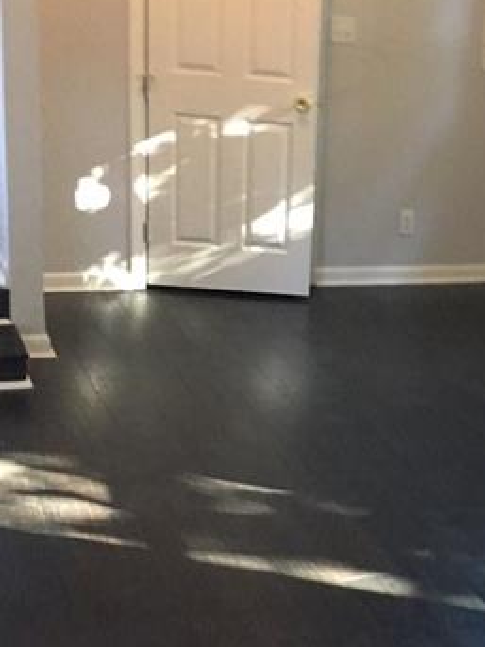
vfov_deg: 29.6
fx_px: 1215
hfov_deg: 21.8
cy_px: 440
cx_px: 483
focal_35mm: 65
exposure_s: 1/8
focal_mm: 4.15
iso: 100
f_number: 2.2
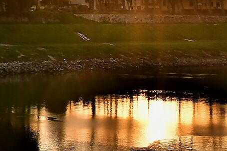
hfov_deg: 11.0
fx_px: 1003
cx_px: -305
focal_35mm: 159
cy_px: -78
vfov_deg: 8.4
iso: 200
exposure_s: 1/640
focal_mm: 20
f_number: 7.1
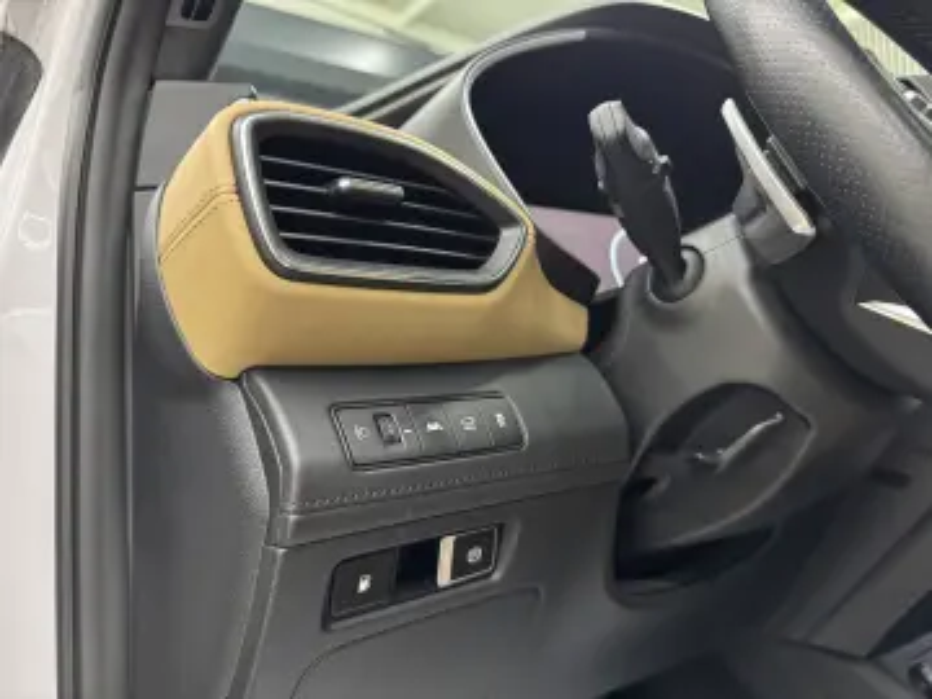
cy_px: 350
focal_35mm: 24
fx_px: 646
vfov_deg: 56.8
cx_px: 466
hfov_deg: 71.6
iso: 800
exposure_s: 1/33
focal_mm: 6.76
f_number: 1.78
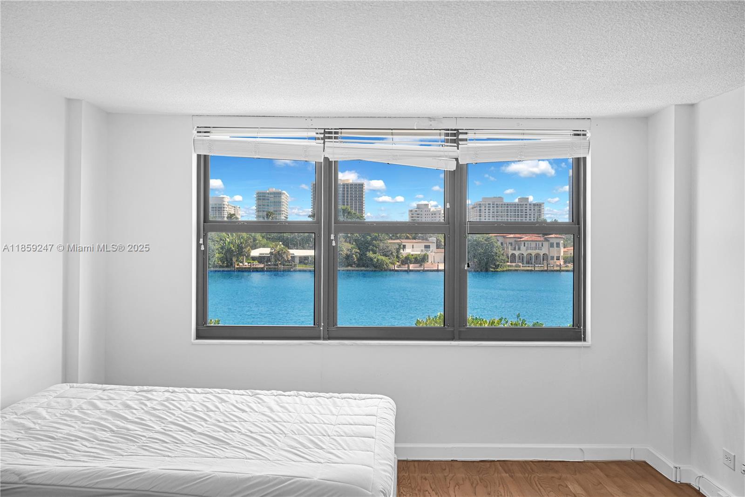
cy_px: 248
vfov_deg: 43.6
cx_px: 372
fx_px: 621
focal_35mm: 30
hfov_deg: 61.9
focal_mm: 30
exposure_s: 1/30
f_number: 7.1
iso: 1600
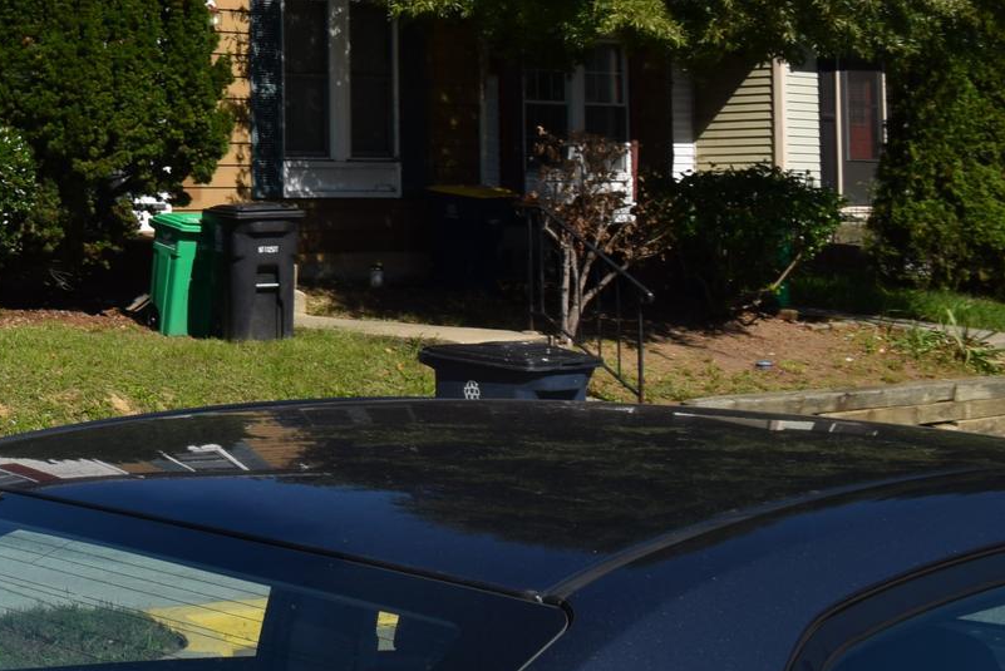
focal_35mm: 69
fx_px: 1927
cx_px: -258
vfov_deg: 19.2
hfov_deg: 25.6
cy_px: 13
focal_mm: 18
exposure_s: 1/200
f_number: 11
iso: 100
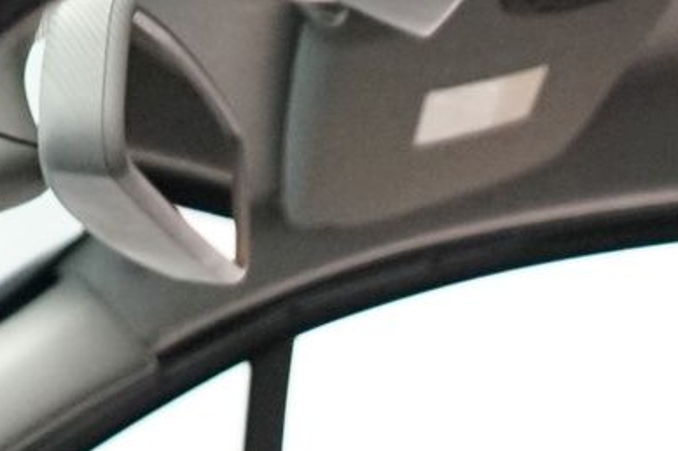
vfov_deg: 6.7
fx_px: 3519
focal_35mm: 187
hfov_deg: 10.6
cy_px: 1287
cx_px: 1043
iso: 3200
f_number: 3.5
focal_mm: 29
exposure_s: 1/160
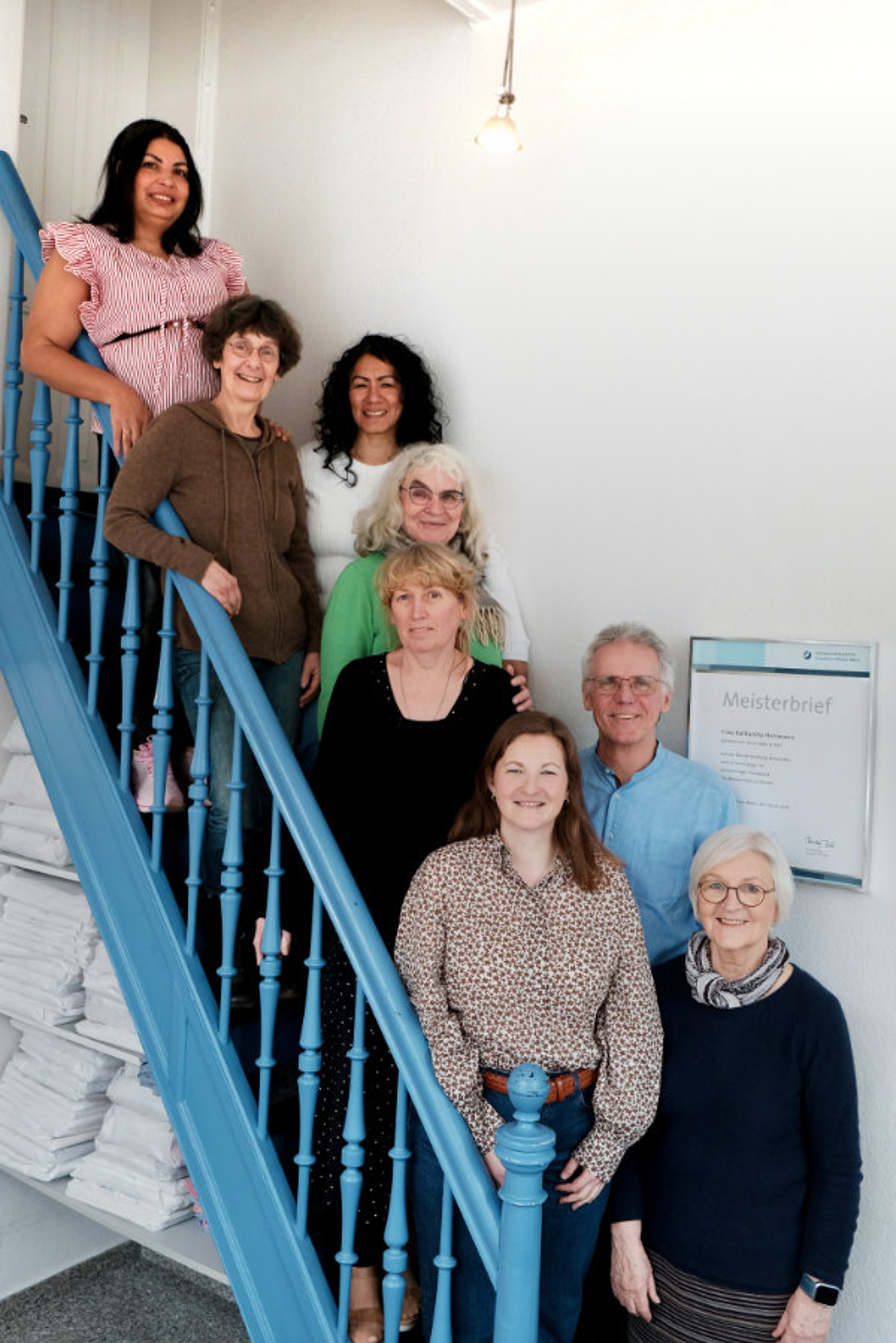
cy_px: 672
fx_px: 1083
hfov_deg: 45.0
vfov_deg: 63.7
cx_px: 448
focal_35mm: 29
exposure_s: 1/60
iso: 640
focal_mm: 19.6
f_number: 2.8
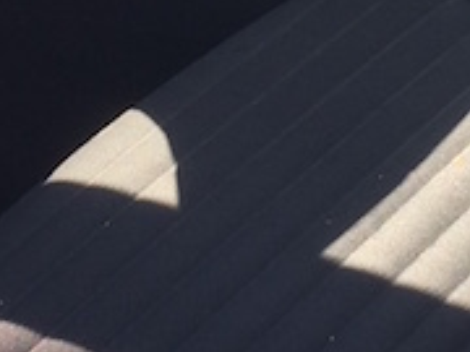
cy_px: -308
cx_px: 407
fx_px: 2620
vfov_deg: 7.4
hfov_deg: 10.2
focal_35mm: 193
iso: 32
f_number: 2.2
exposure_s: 1/222
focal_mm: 4.15
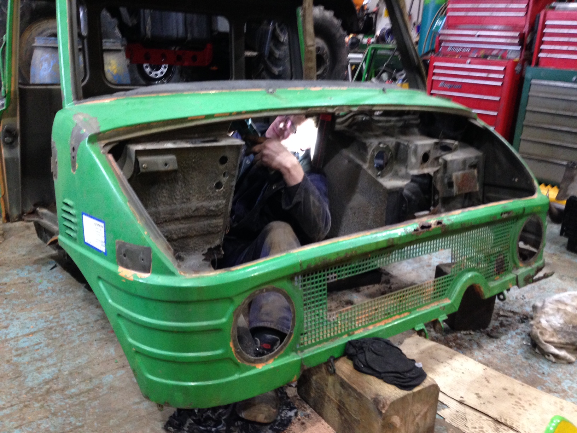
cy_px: 216
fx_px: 550
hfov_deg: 55.4
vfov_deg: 42.9
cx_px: 288
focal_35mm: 33
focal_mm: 4.12
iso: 250
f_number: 2.4
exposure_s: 1/20
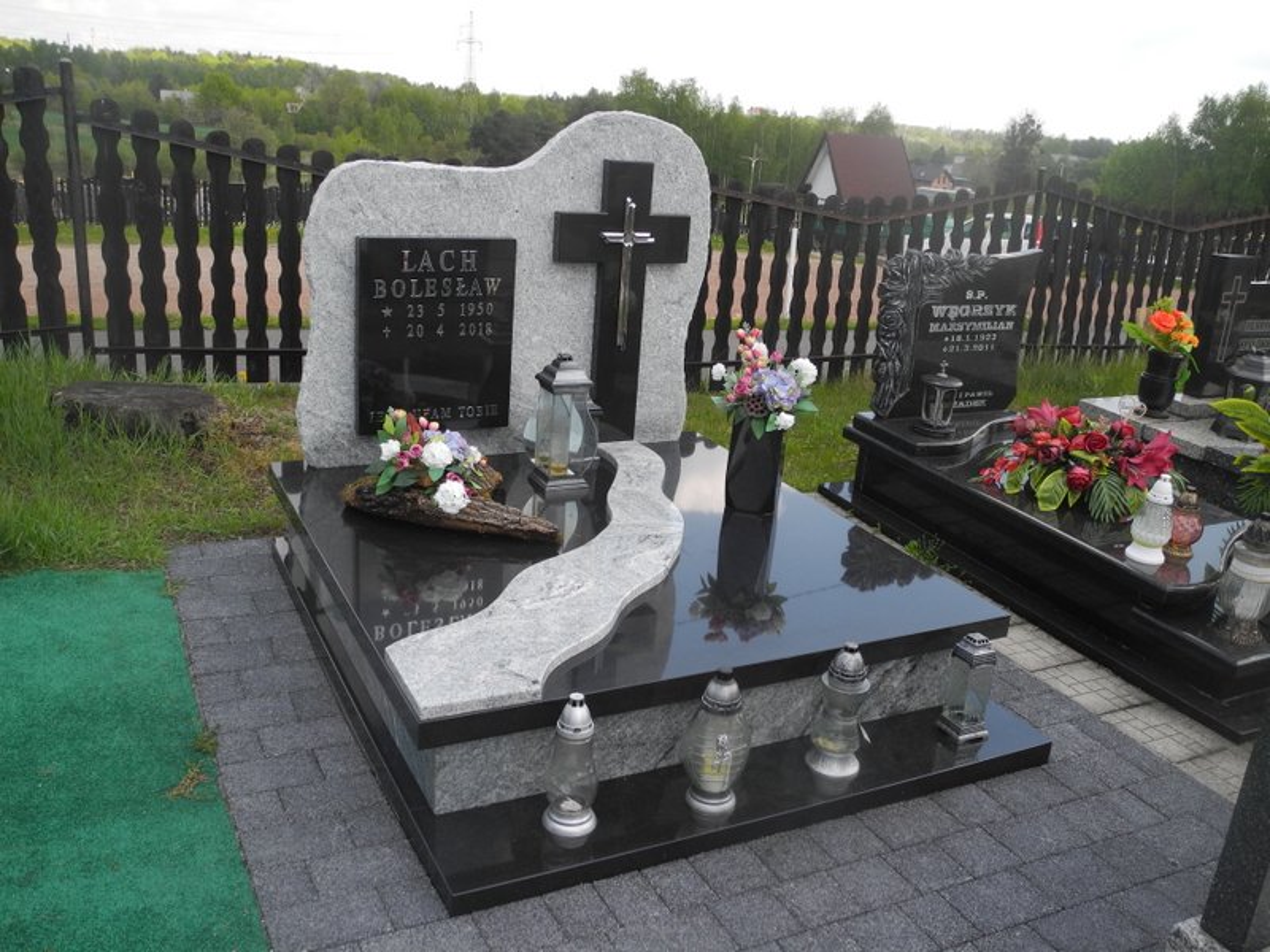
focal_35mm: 32
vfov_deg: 44.2
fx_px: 1174
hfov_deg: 56.8
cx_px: 635
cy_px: 476
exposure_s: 1/500
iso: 100
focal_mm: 6.8
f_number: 2.8
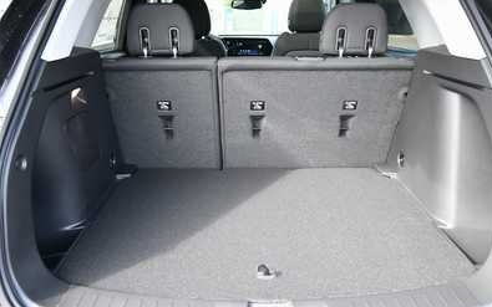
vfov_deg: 40.6
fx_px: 416
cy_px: 156
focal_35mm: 31
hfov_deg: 61.2
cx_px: 248
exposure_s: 1/125
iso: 800
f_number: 5.6
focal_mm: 20
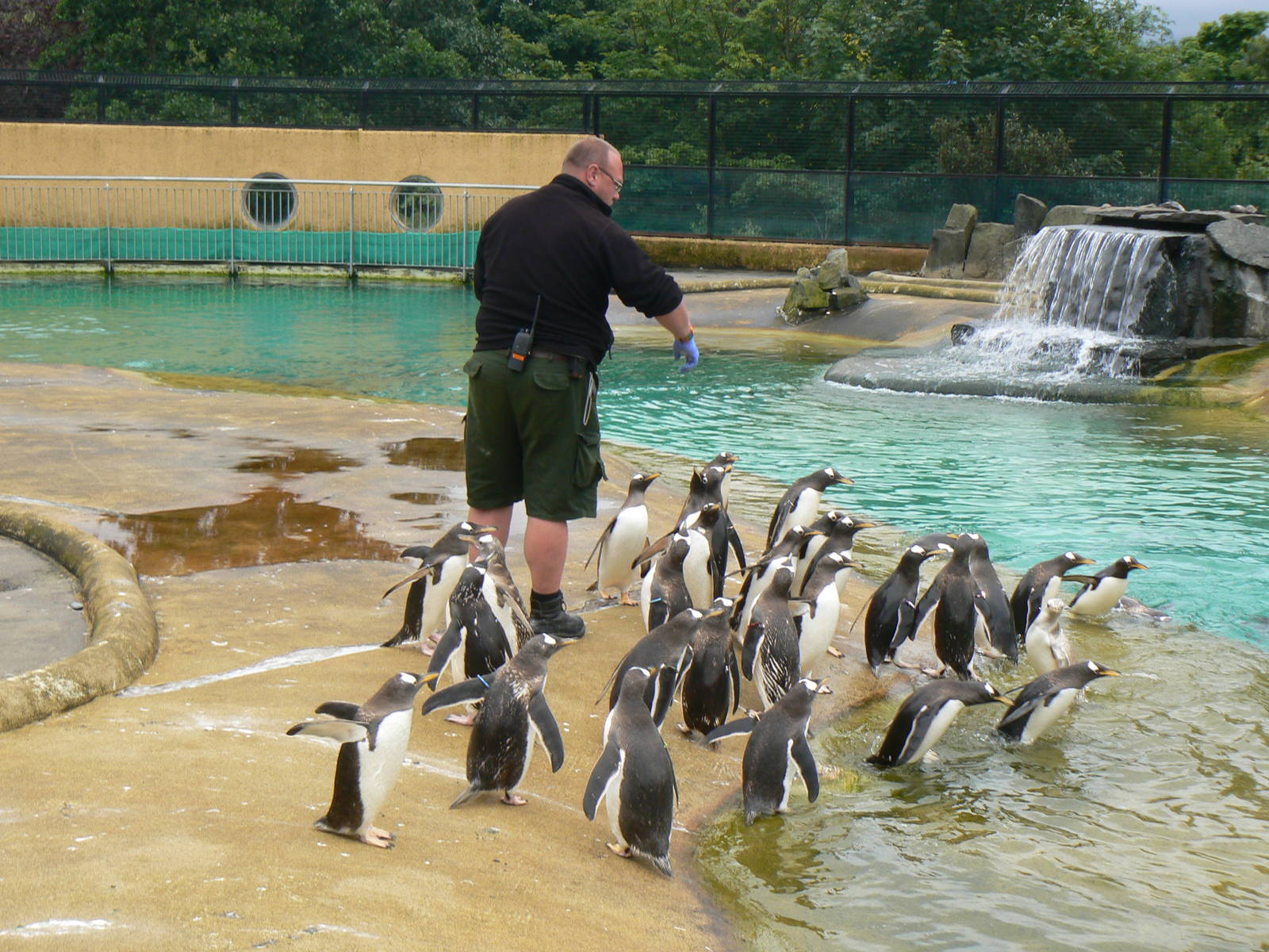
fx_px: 2236
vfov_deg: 24.0
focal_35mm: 61
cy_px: 476
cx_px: 634
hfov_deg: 31.7
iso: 80
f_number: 5.6
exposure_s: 1/200
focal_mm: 10.2
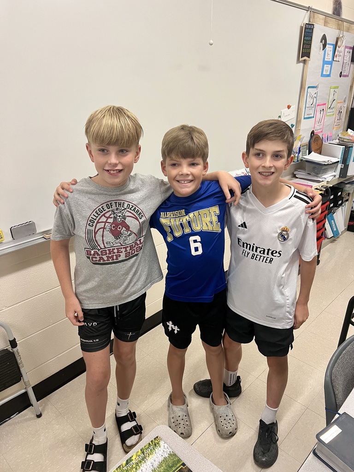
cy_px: 236
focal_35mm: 26
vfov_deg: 67.3
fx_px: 355
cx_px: 177
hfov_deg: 53.1
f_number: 1.5
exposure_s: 1/60
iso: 200
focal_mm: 5.7
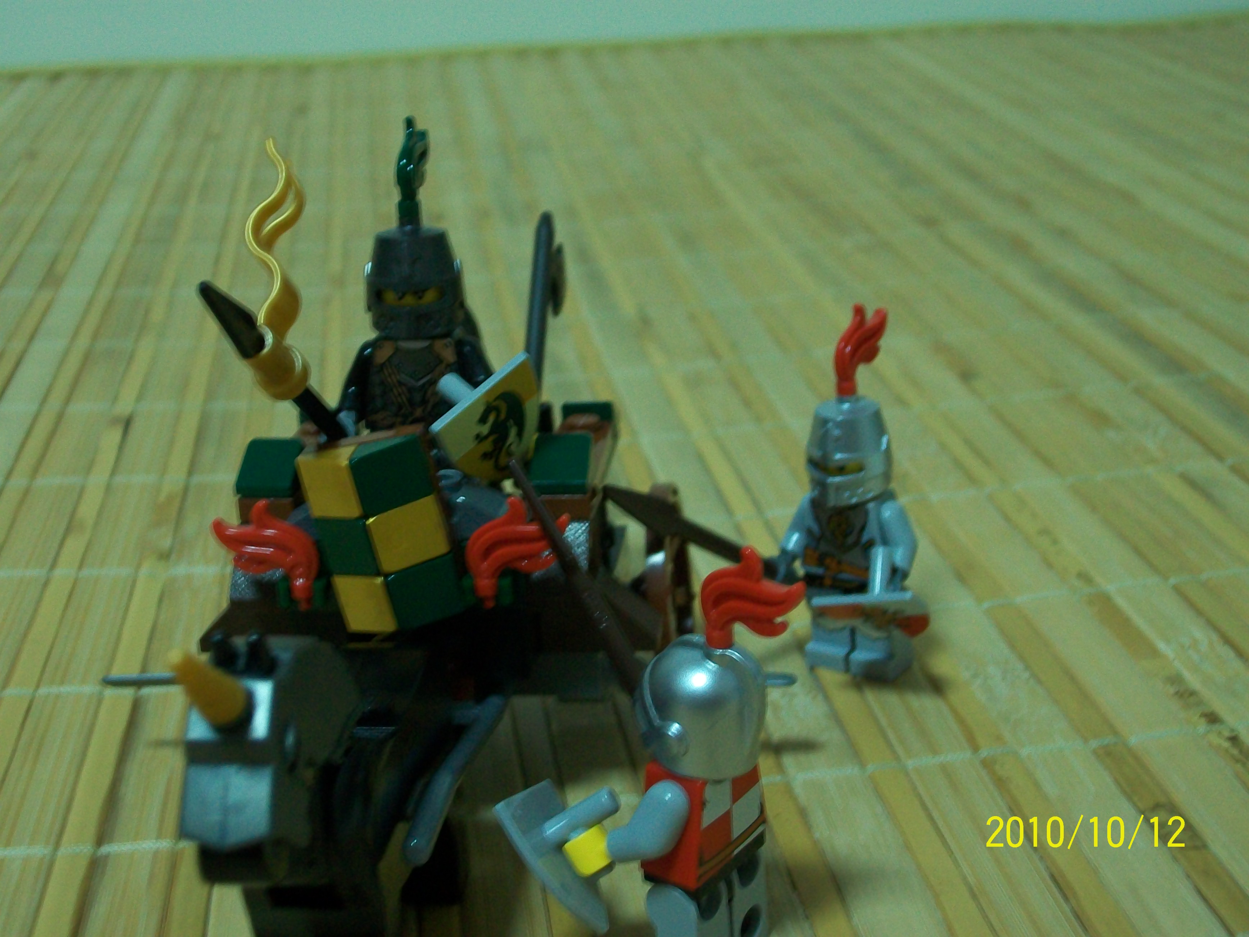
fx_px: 1912
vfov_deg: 27.5
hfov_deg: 36.2
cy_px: 468
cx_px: 624
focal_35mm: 53
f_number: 3.6
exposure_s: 1/8
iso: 160
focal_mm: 8.8
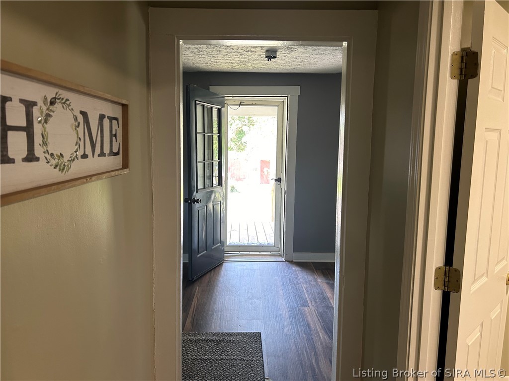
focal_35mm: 26
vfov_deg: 53.1
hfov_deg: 67.3
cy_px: 190
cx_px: 254
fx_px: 382
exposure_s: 1/89
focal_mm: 5.7
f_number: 1.5
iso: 125
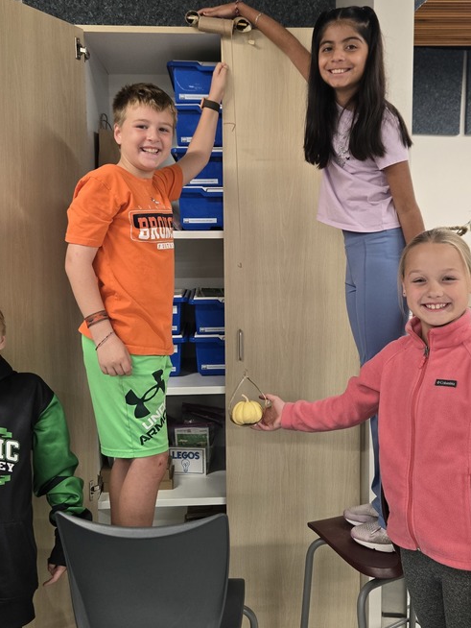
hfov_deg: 39.6
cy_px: 290
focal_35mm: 36
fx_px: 653
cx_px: 259
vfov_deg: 51.3
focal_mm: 5.4
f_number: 1.8
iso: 200
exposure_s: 1/120
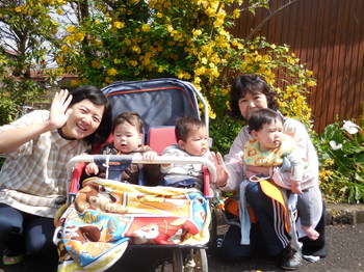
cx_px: 182
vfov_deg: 36.8
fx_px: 410
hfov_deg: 47.9
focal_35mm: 39
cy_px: 136
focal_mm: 7
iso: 125
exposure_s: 1/640
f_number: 3.9
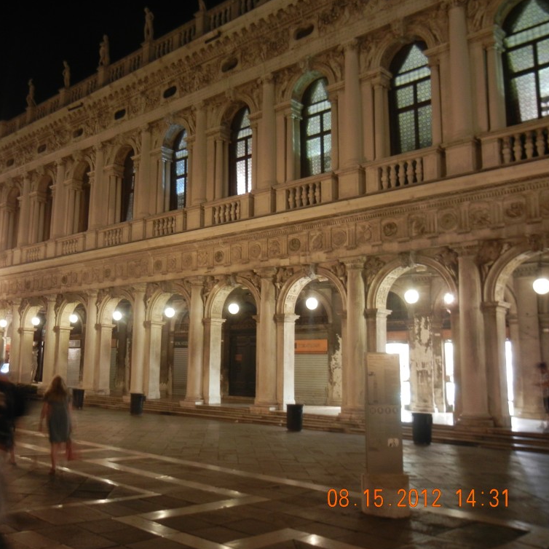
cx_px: 183
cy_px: 277
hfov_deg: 45.4
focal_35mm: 36
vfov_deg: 46.0
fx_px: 646
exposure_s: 1/1.1
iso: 200
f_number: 3.5
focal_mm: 5.4
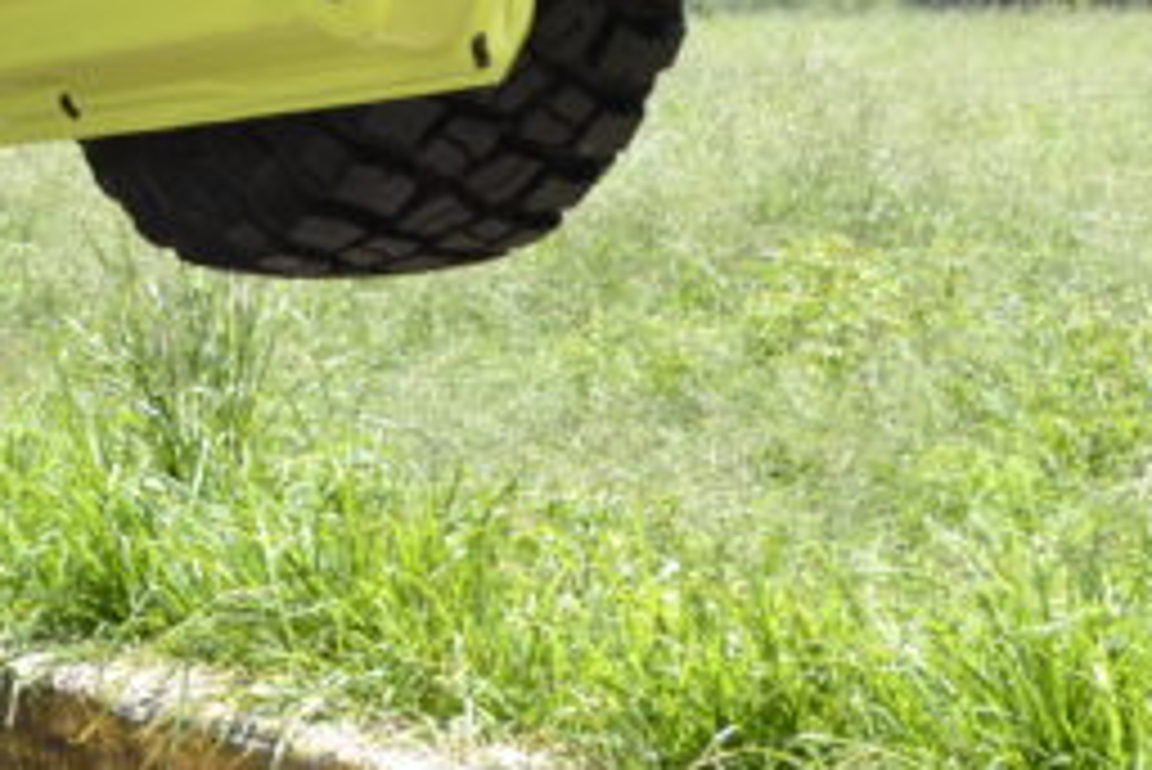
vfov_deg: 10.2
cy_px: -160
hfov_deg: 14.9
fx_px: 4226
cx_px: -328
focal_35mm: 132
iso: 100
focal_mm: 22
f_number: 5.6
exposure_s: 1/125
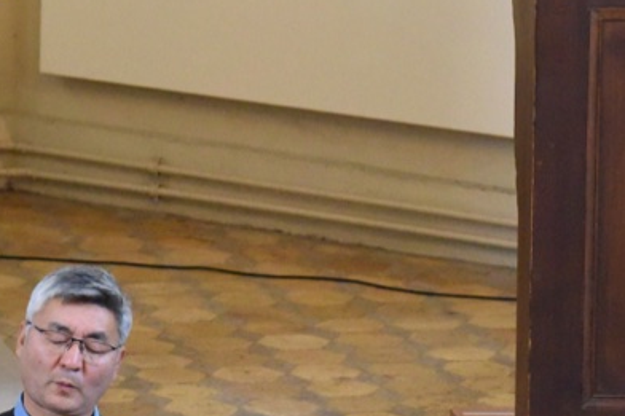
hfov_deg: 4.6
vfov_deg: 3.1
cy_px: 58
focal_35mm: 444
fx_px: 7705
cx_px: -198
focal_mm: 145
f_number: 6.3
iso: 12800
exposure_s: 1/250
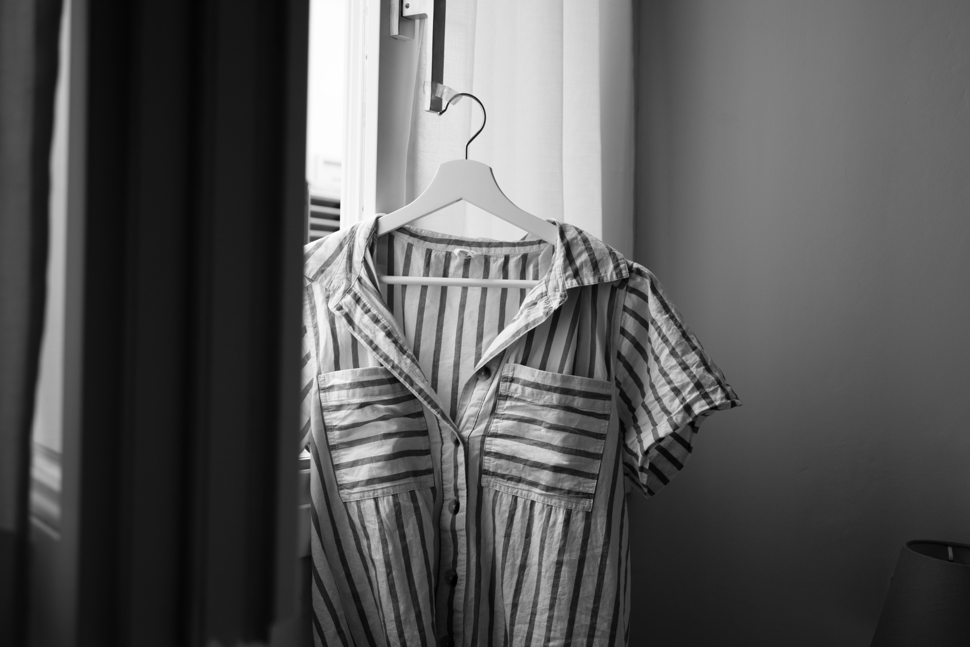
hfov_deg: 39.6
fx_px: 1348
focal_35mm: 50
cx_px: 485
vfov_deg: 27.0
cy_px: 324
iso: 100
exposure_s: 1/60
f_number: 6.3
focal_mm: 50
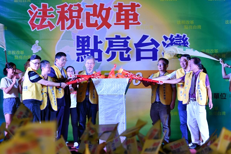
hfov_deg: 7.6
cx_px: 116
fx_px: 1732
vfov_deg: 5.1
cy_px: 77
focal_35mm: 270
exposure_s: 1/125
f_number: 5.6
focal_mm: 270
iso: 2200
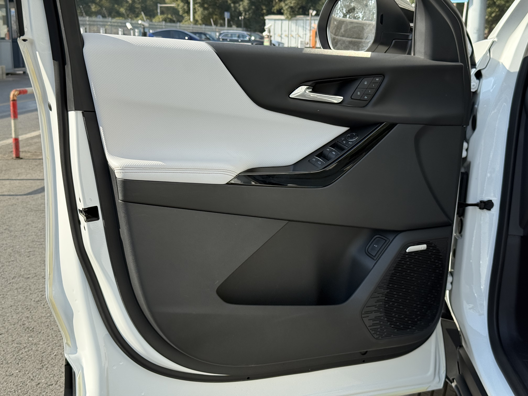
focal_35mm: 48
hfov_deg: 39.7
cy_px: 198
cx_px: 264
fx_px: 732
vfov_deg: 30.3
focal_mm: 6.76
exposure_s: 1/2273
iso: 100
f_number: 1.78
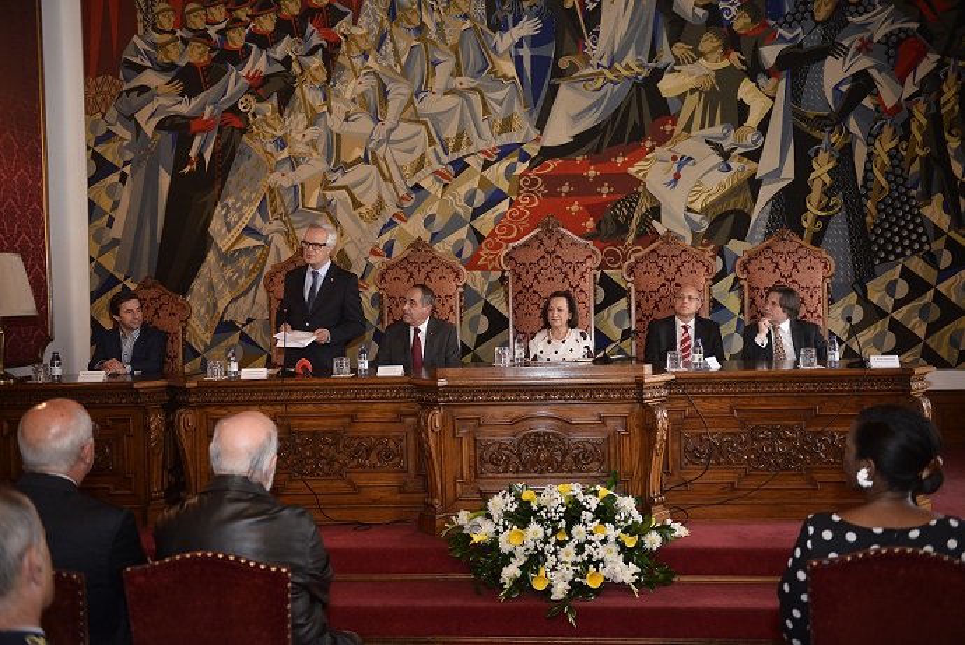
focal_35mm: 34
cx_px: 482
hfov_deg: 55.8
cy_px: 322
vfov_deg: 38.9
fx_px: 912
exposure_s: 1/160
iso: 1600
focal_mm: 34
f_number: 2.8
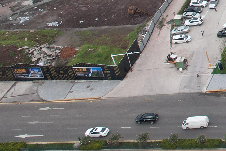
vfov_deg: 12.0
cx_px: 500
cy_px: -151
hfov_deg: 14.8
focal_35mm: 102
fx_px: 640
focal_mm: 8.38
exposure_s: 1/800
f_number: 2.8
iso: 120
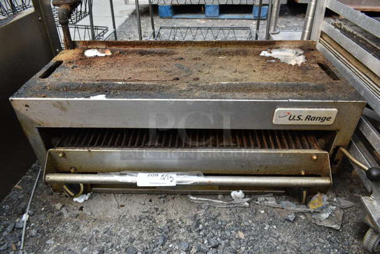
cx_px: 190
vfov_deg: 48.0
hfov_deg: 67.3
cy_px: 127
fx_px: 285
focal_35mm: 27
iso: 100
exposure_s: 1/100
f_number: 5
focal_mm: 18
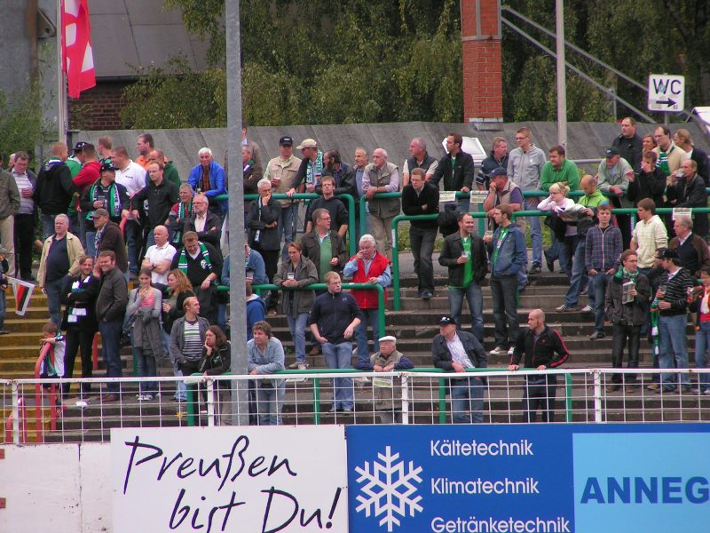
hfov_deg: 5.2
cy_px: 266
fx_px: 7794
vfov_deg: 3.9
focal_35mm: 380
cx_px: 355
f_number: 3.5
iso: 100
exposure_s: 1/640
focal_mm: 58
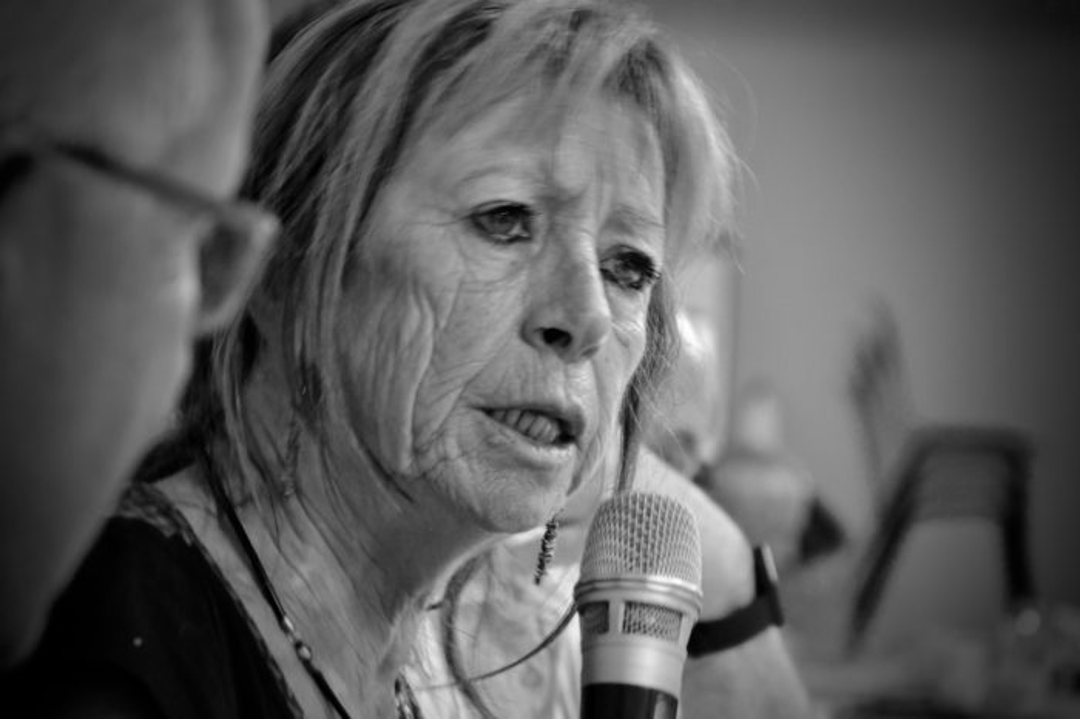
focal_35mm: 158
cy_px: 360
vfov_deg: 8.7
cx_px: 540
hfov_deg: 13.0
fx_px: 4723
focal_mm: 105
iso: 3200
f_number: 5.6
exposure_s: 1/25
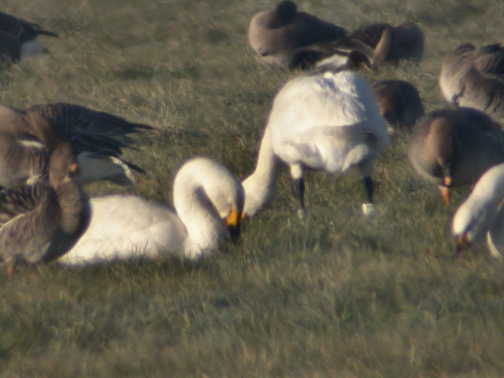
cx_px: 252
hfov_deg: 12.8
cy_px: 189
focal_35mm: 154
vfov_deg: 9.6
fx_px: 2242
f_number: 5.1
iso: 200
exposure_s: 1/125
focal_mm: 32
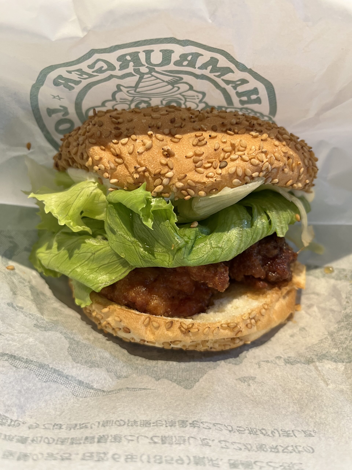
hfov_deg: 53.1
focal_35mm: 26
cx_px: 176
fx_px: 353
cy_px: 235
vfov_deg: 67.3
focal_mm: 5.1
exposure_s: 1/50
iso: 100
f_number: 1.6
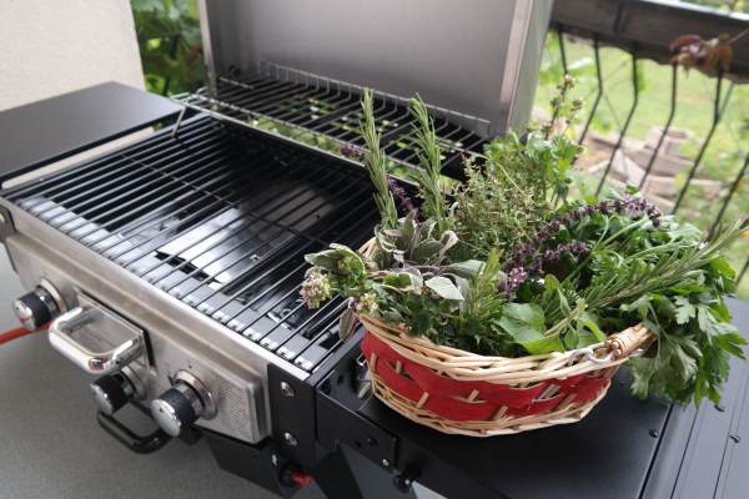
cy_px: 250
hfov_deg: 63.7
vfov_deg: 45.0
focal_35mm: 29
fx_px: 603
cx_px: 374
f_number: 5.6
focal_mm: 19
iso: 200
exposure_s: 1/60
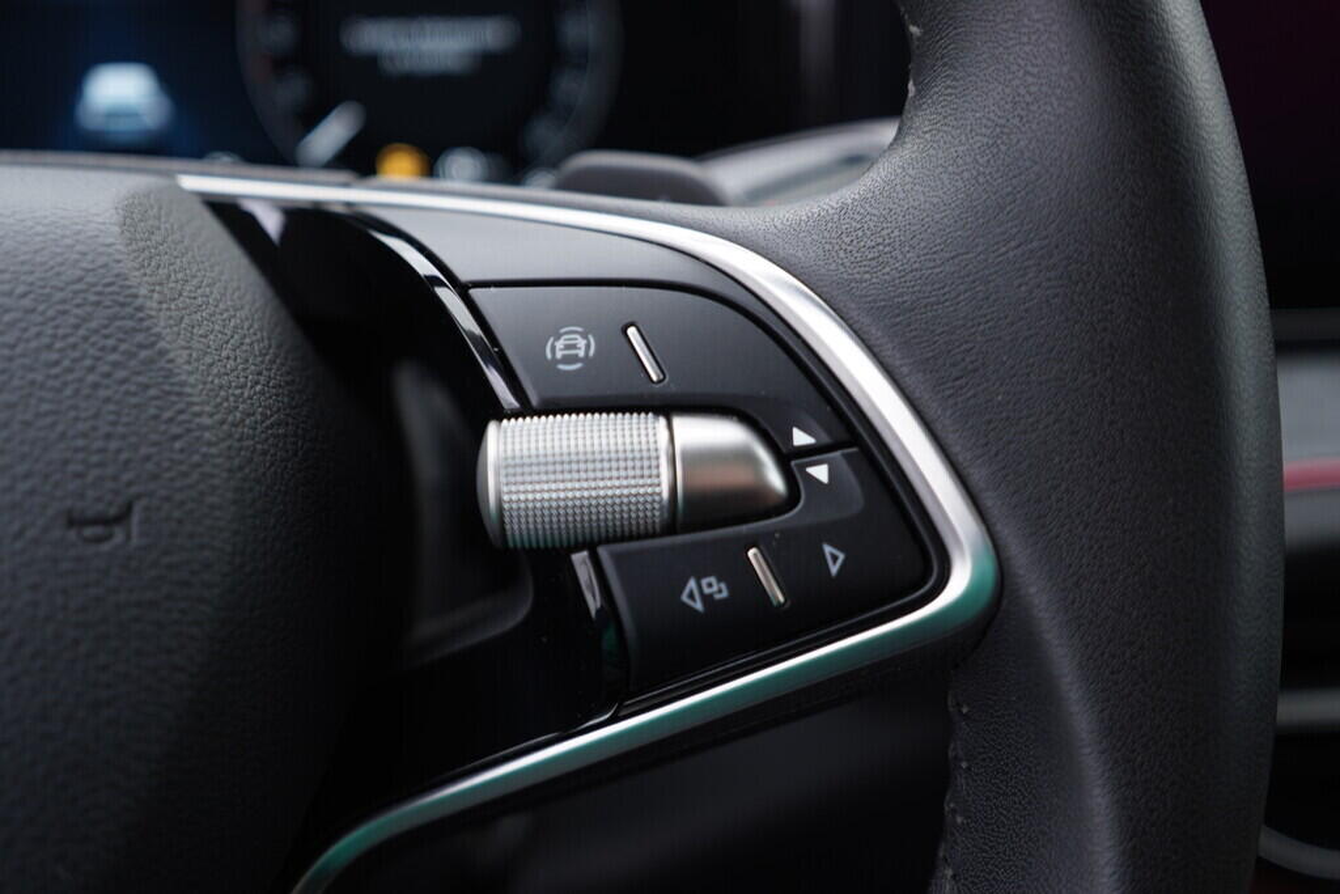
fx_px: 1340
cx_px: 670
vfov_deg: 36.9
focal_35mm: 36
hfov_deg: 53.1
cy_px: 447
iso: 200
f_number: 2.8
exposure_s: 1/40
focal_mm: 24
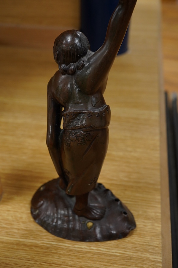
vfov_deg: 43.6
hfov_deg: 29.9
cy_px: 134
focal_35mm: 45
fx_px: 334
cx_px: 89
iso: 1250
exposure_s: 1/125
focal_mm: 30
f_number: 9
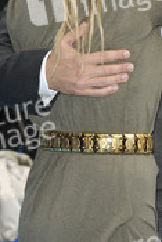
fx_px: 1852
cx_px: 136
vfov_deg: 7.5
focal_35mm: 275
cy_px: 62
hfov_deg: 5.0
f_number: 5.6
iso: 400
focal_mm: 80
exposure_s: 1/250
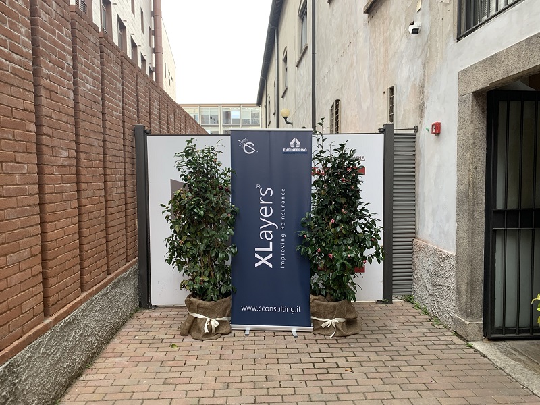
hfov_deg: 67.3
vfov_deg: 53.1
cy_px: 202
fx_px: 406
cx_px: 270
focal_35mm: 26
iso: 40
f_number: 1.8
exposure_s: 1/121
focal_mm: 4.25
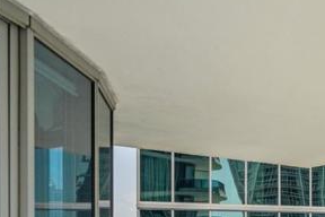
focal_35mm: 60
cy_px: 249
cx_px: 604
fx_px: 542
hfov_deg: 20.9
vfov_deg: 21.3
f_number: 8
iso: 400
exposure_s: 1/800
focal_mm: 16
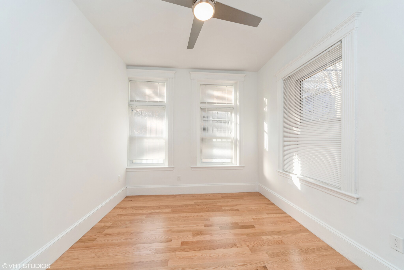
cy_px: 135
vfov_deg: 90.1
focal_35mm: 12
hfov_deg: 112.6
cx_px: 202
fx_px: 135
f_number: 8
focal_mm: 12
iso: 320
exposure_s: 1/30
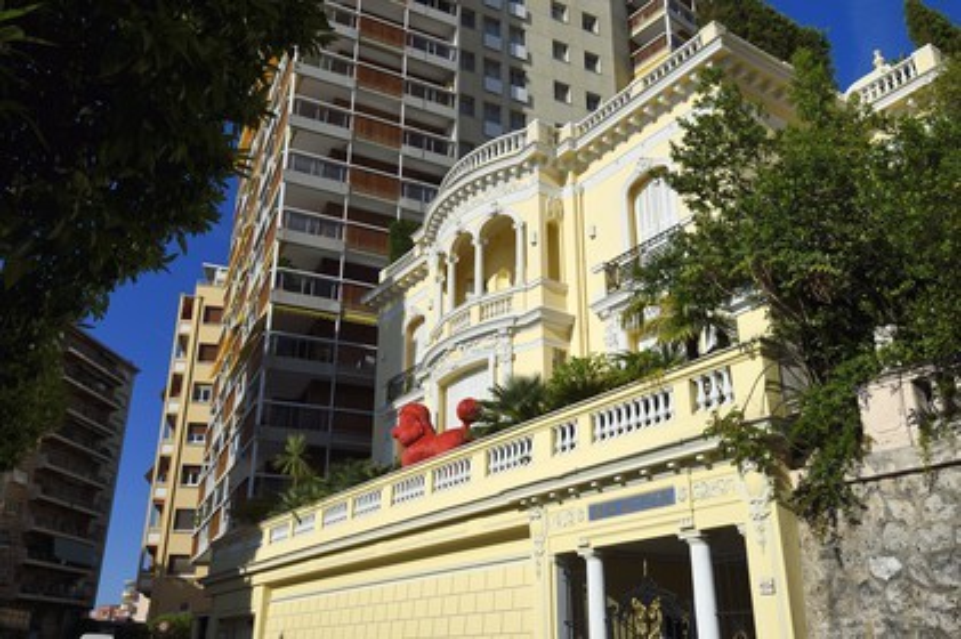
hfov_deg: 58.8
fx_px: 854
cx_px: 480
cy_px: 320
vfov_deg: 41.1
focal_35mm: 32
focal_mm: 32
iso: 200
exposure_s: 1/250
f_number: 14
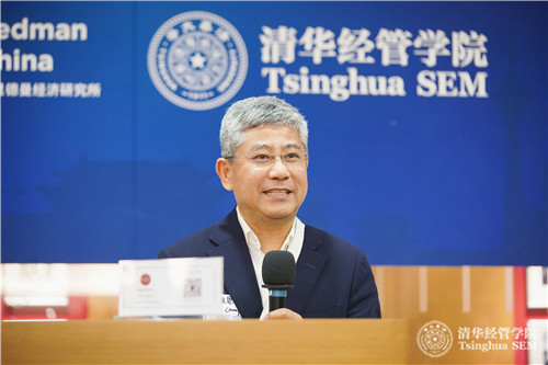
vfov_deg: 10.2
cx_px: 274
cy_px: 182
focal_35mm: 134
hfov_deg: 15.3
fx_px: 2039
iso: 4000
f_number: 3.2
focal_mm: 134
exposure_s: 1/125
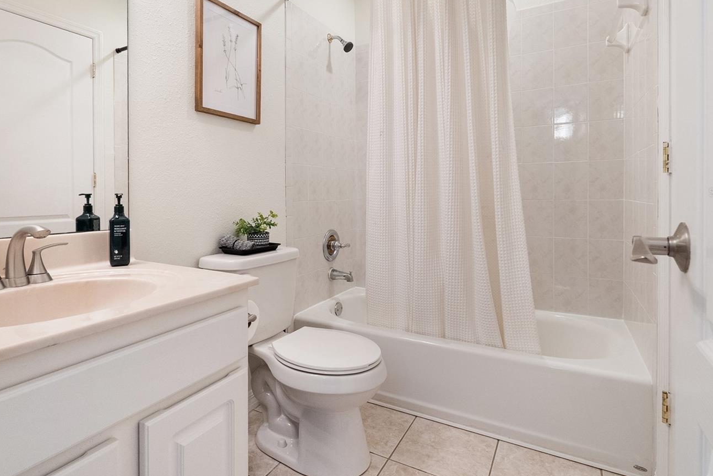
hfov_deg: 80.9
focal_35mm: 21
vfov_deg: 59.1
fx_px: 416
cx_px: 318
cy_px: 192
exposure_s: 1/30
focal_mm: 17
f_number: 9
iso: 5000
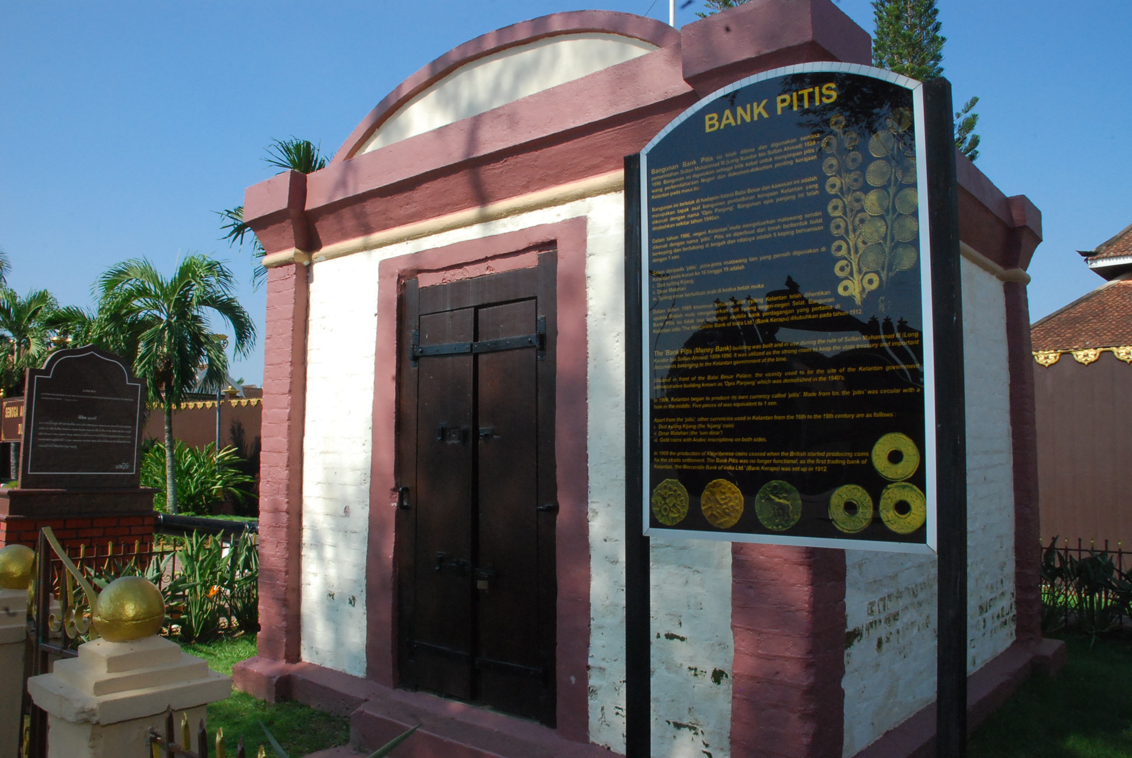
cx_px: 566
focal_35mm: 30
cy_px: 379
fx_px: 944
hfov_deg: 61.9
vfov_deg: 43.7
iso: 1000
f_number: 22
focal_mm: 20
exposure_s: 1/200
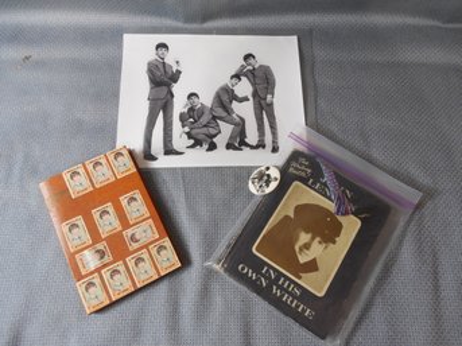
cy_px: 173
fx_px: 334
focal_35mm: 25
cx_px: 231
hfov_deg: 69.4
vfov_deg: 54.9
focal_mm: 4.5
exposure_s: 1/30
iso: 360
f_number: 3.3
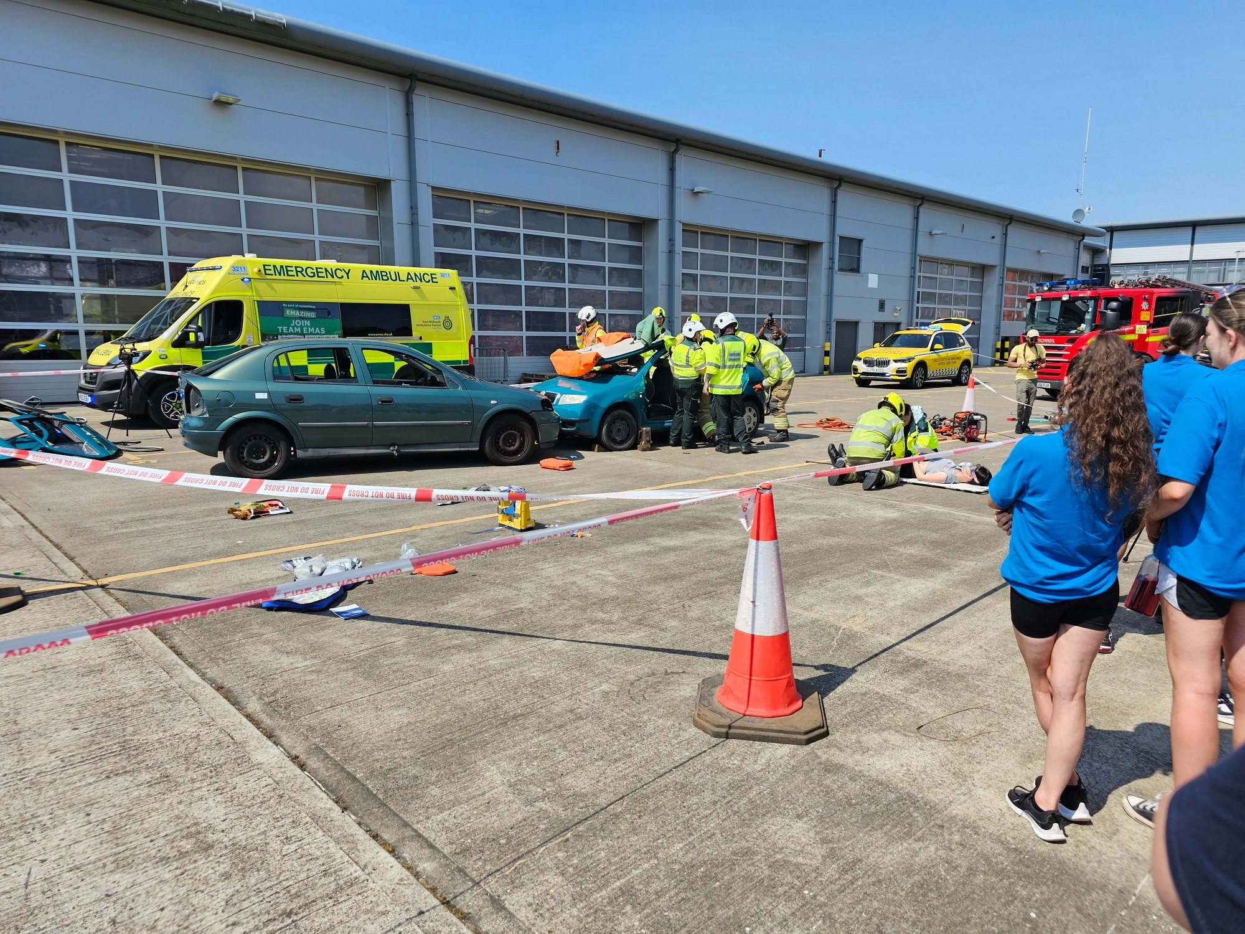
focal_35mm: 23
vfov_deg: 58.9
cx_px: 622
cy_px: 467
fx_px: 827
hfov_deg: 73.9
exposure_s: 1/560
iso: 10
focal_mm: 6.3
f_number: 1.7
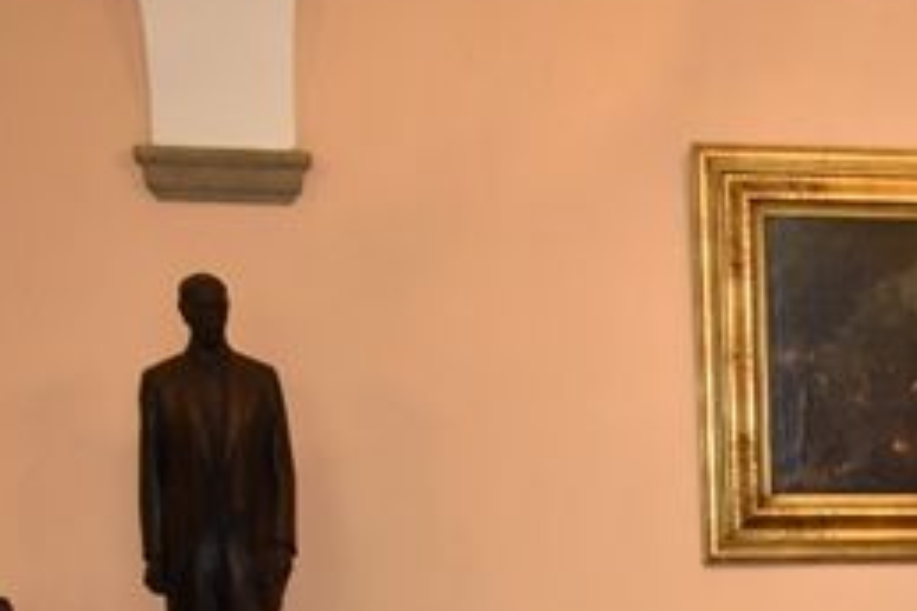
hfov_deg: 15.8
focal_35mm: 119
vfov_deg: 10.8
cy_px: 1103
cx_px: 1383
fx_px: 3031
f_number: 3.5
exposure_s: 1/60
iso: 1100
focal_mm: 20
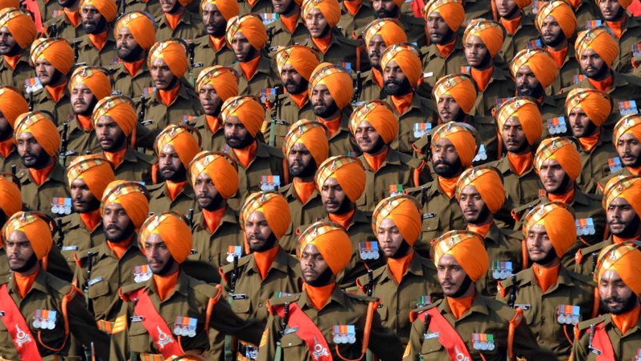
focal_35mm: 315
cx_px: 320
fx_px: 5356
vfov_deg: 3.9
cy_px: 154
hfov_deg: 6.8
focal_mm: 200
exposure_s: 1/200
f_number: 11
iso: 400
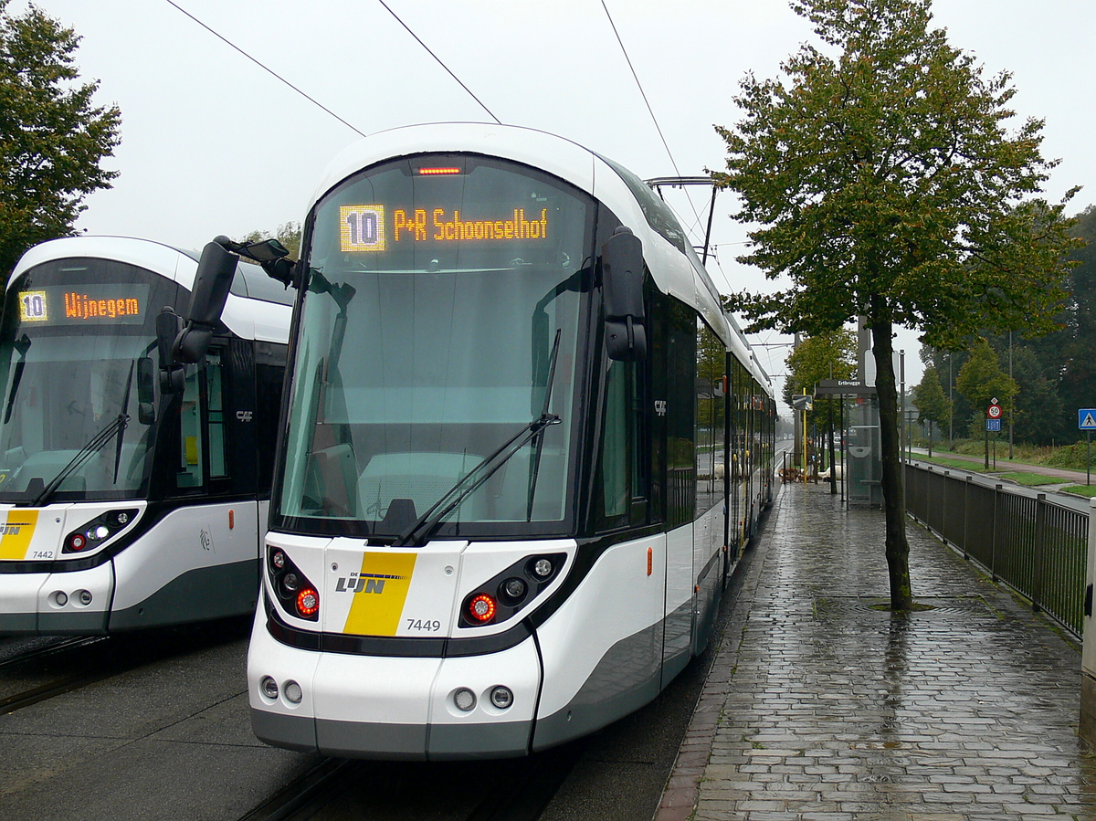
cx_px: 548
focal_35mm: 35
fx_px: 1108
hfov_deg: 52.6
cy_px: 410
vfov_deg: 40.7
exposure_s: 1/200
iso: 80
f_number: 3.2
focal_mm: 7.4
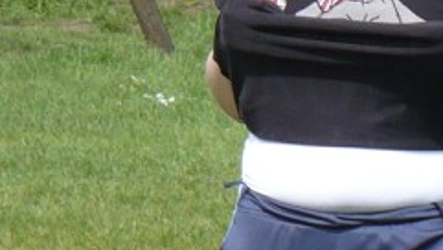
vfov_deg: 2.2
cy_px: 204
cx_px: 79
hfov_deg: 3.8
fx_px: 6630
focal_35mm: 564
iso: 100
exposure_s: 1/500
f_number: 3.5
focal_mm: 17.2
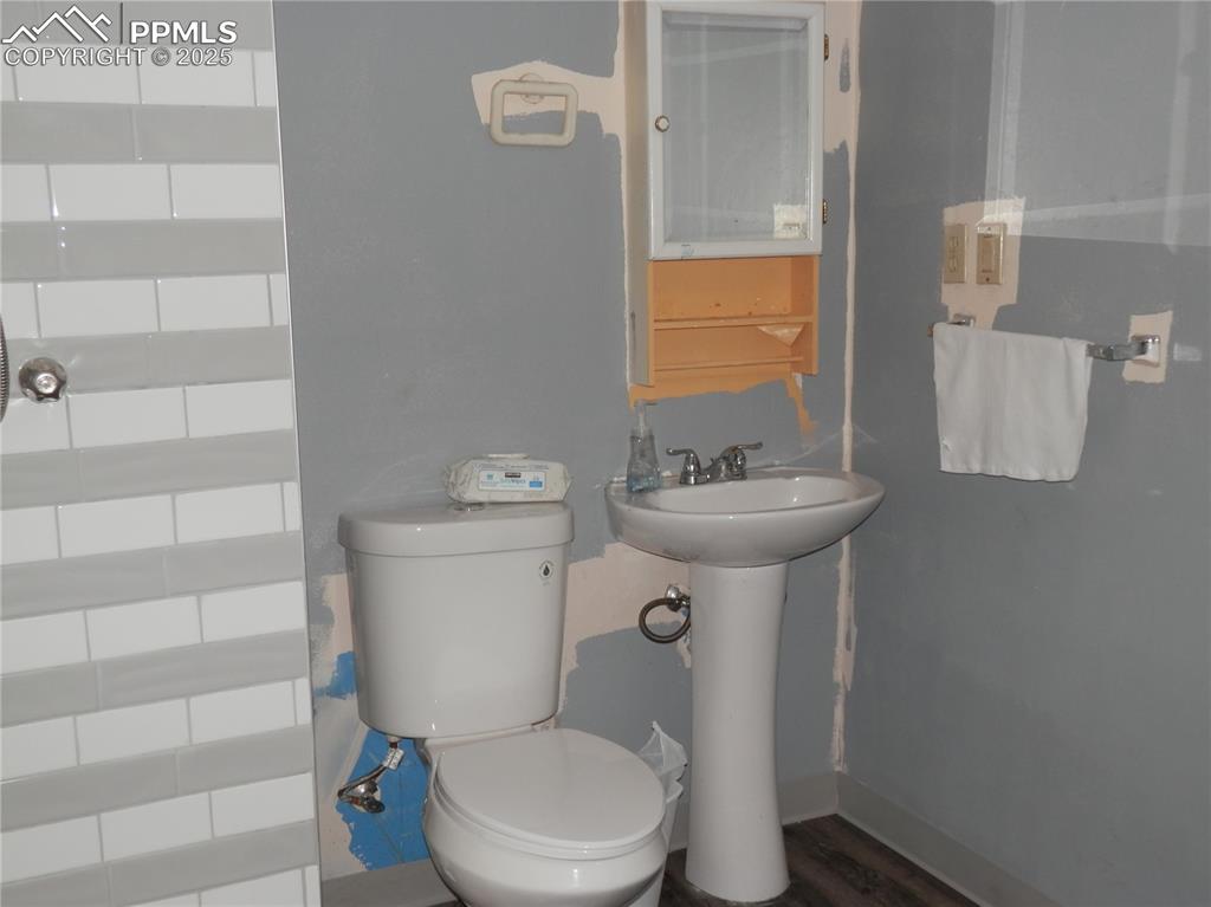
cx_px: 606
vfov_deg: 38.6
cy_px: 454
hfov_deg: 50.2
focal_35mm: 37
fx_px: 1294
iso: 100
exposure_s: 1/40
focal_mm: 6.6
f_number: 3.6
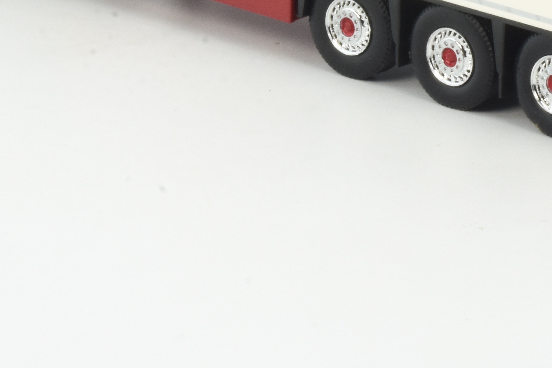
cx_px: 295
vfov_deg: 5.3
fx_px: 3955
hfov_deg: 8.0
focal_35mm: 258
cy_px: -141
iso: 500
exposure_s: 1/20
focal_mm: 60
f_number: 36
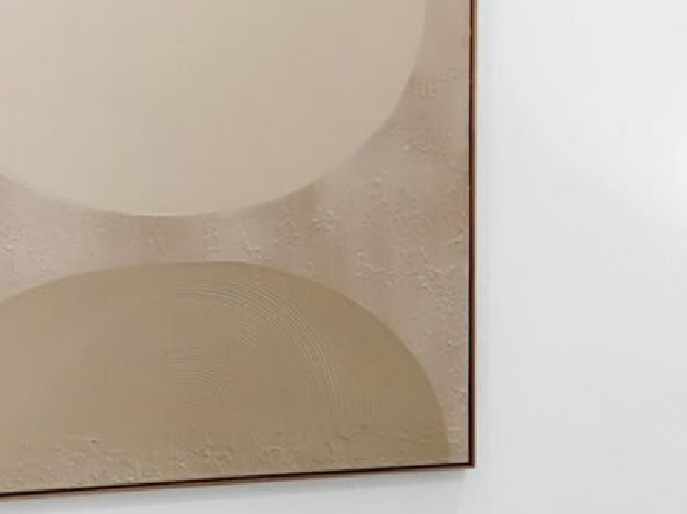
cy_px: 537
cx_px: 787
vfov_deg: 16.0
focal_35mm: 90
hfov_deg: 20.6
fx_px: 1785
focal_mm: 16
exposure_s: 1/30
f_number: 8
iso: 200
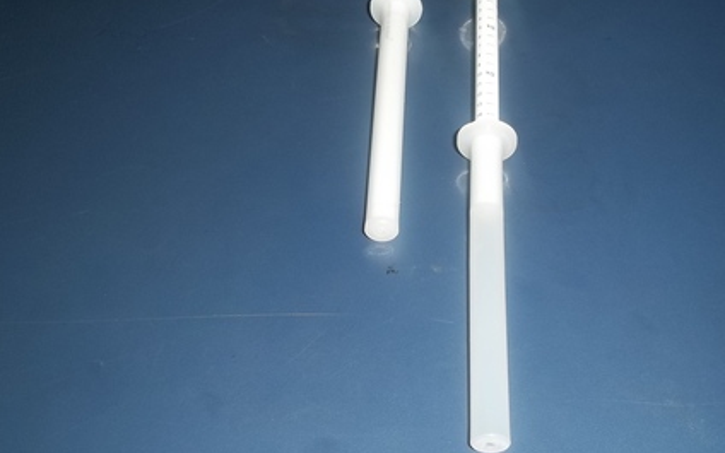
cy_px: 206
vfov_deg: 28.6
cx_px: 414
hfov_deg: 44.2
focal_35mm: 45
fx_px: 889
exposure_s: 1/30
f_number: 3.1
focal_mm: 6.5
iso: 64
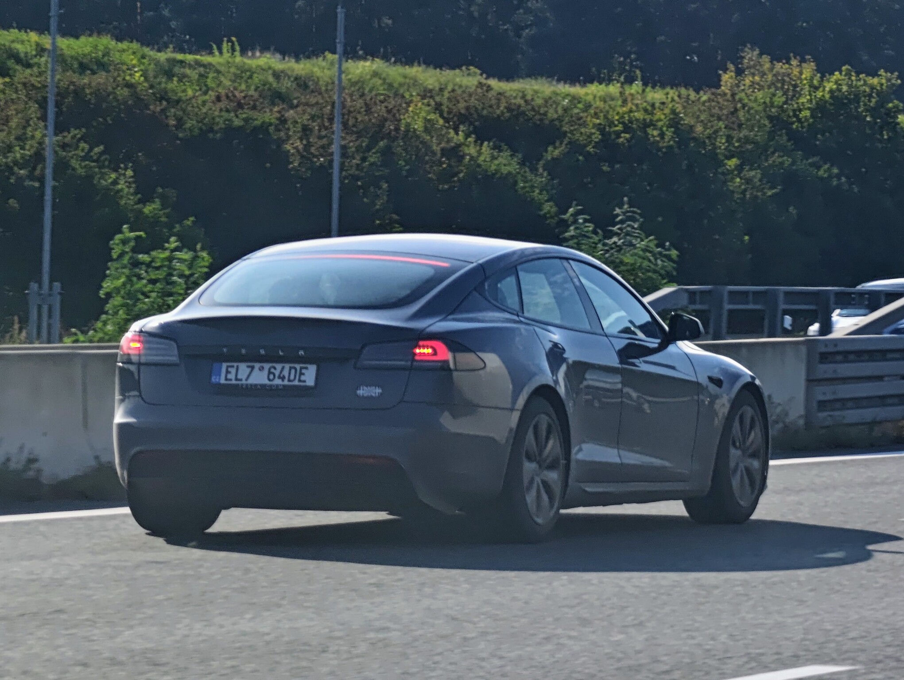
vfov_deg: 17.4
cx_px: 452
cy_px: 340
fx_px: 2223
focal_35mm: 85
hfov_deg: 23.0
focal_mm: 22.5
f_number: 2.3
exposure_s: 1/500
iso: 50
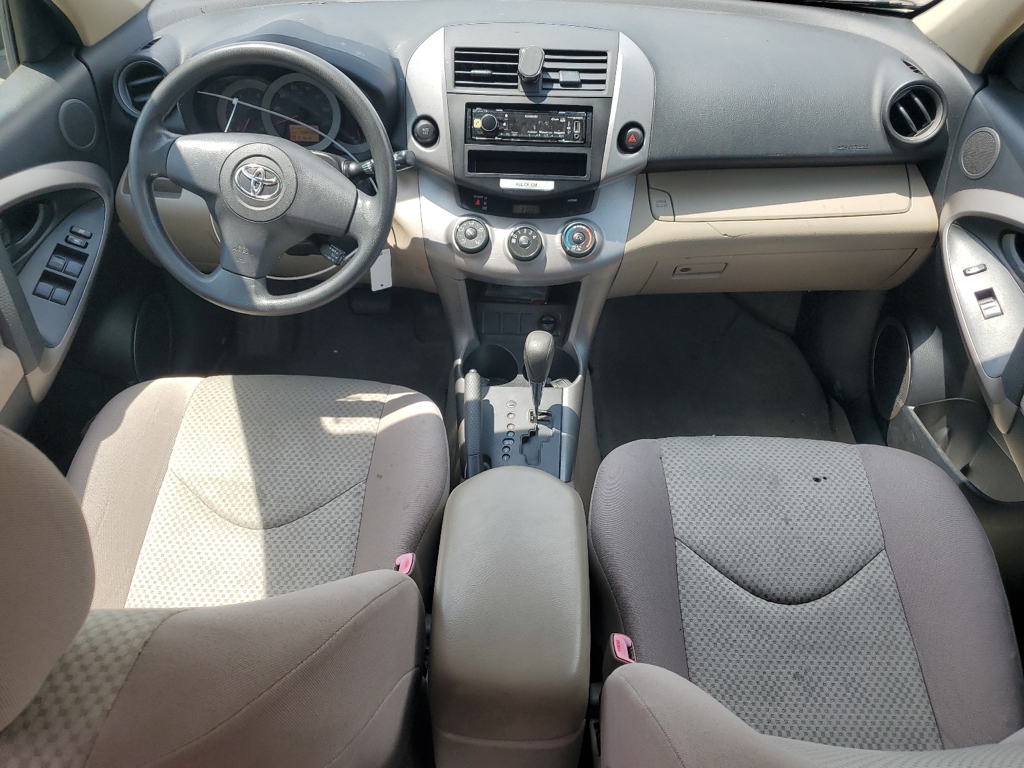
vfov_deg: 51.4
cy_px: 378
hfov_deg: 65.3
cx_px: 513
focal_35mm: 27
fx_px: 799
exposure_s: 1/769
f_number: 1.5
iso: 50
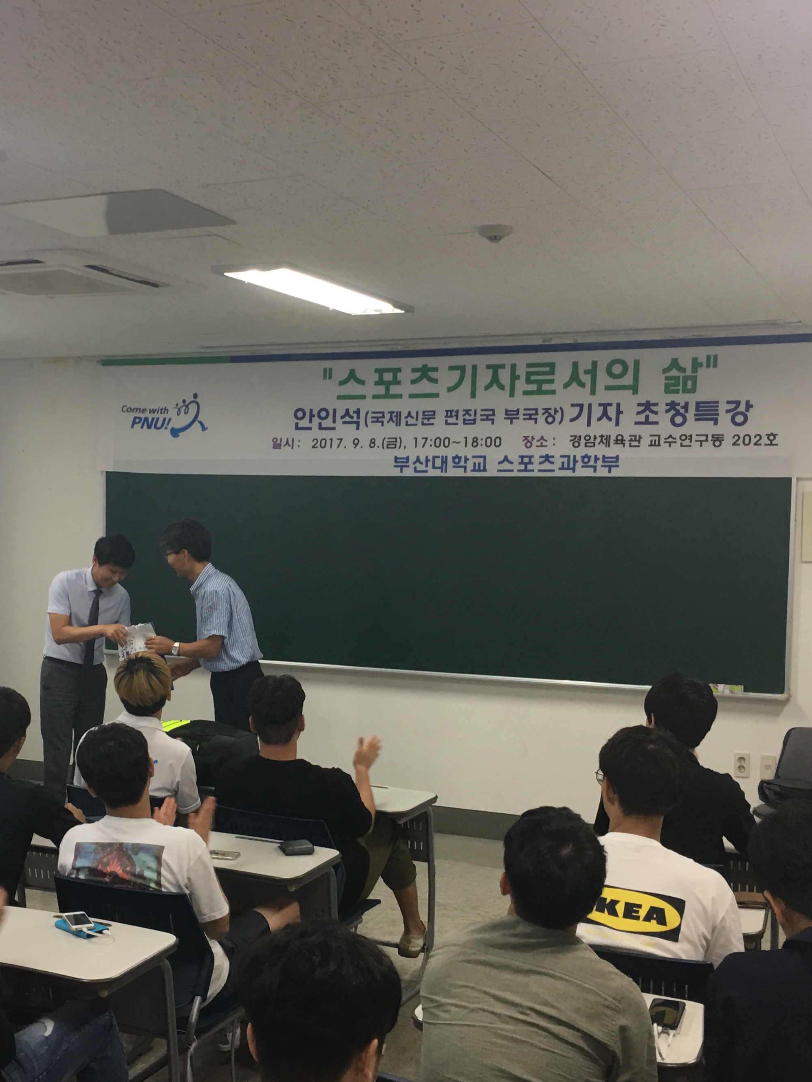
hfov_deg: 32.7
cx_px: 305
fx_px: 1376
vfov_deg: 42.9
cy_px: 606
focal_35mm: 44
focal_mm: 4.15
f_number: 2.2
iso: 25
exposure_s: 1/15
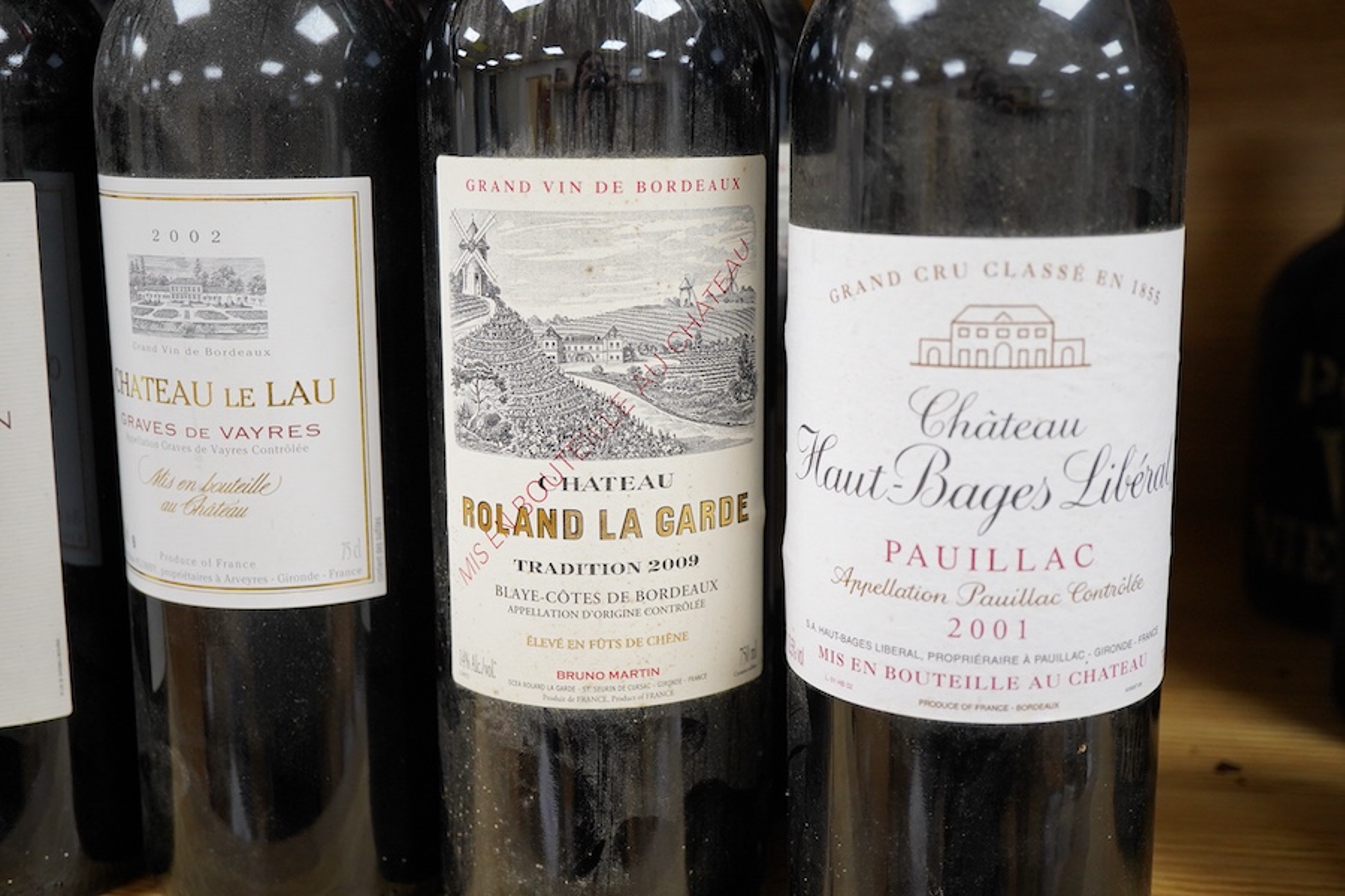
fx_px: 1681
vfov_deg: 29.9
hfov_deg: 43.6
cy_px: 448
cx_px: 672
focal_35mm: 45
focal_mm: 30
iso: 1250
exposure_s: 1/125
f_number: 5.6
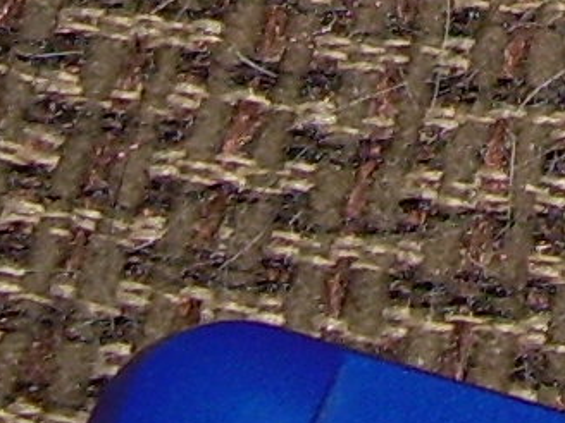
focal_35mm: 263
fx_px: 4293
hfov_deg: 7.3
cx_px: 982
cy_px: -880
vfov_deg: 5.3
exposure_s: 1/60
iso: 50
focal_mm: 6.3
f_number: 2.8
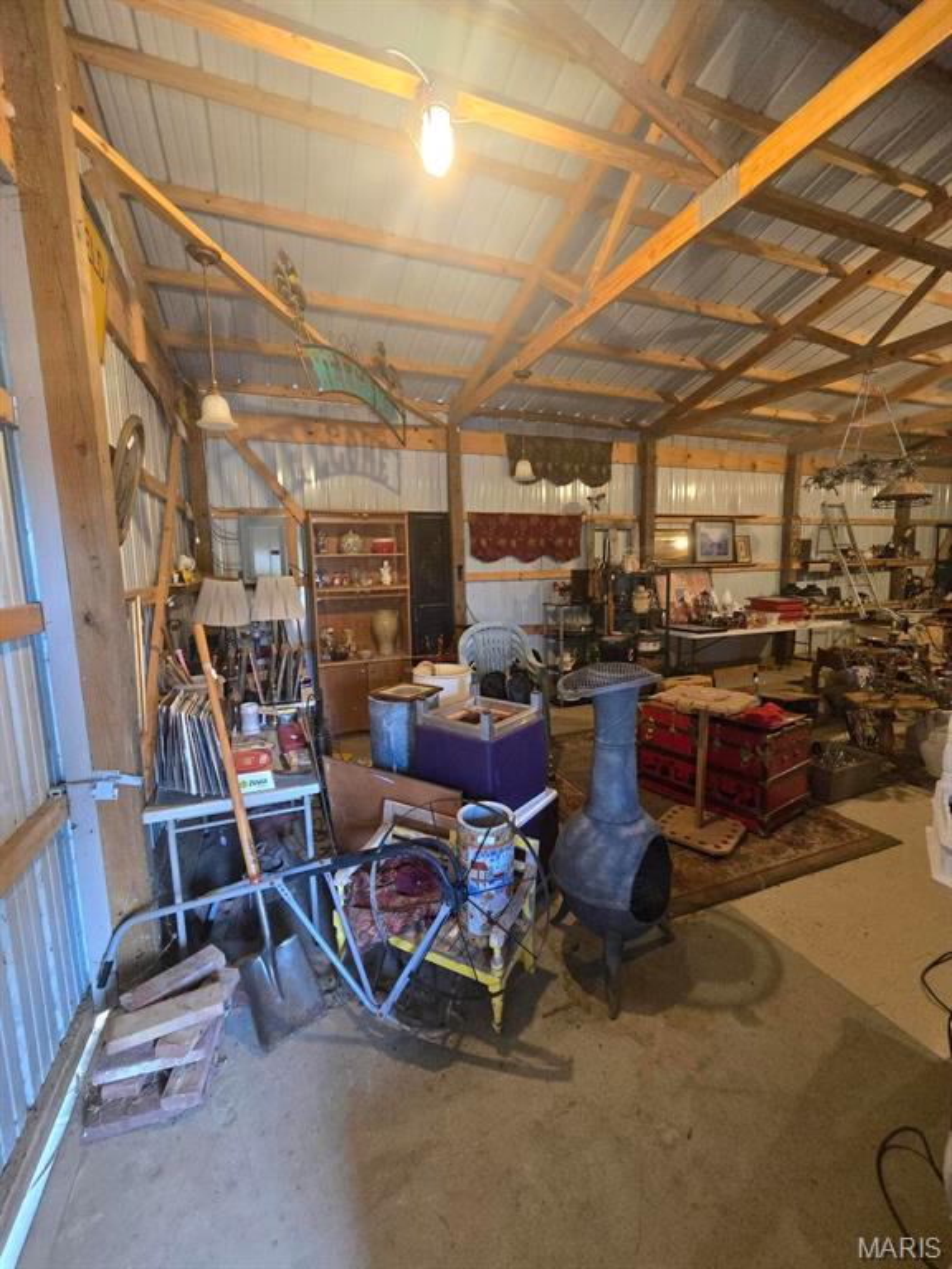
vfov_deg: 106.2
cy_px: 634
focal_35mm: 13
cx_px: 476
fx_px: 477
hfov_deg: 89.9
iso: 1250
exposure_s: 1/60
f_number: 2.2
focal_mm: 2.2
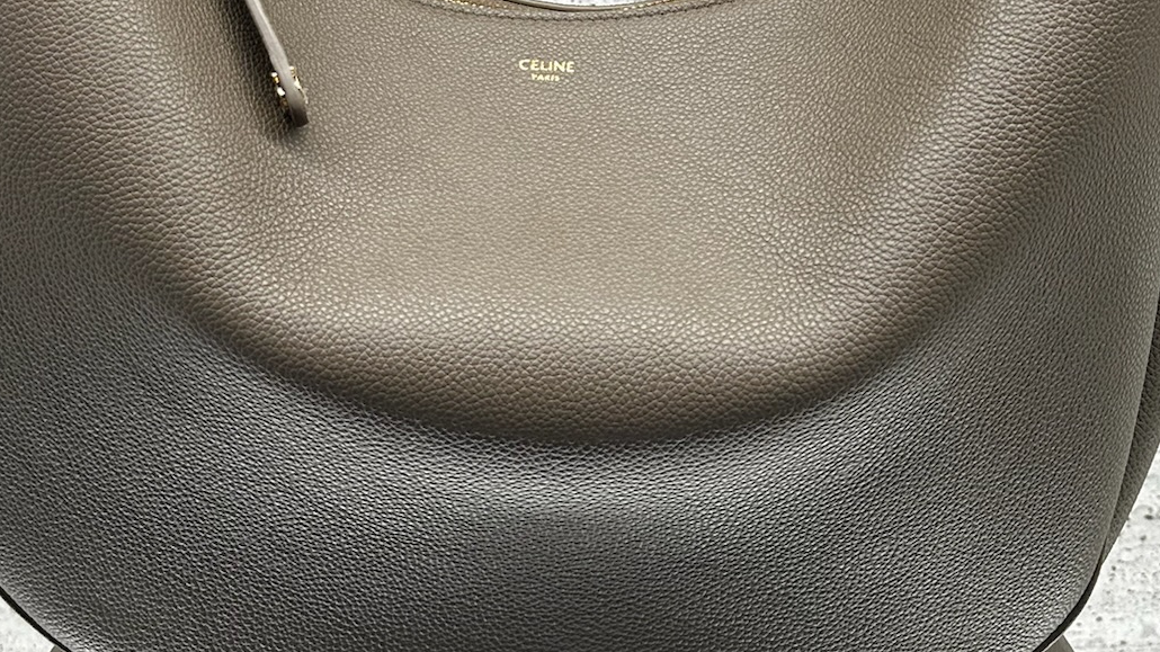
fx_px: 1599
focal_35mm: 52
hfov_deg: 39.9
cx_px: 544
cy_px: -113
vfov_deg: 21.5
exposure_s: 1/100
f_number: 1.78
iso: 160
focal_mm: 6.86
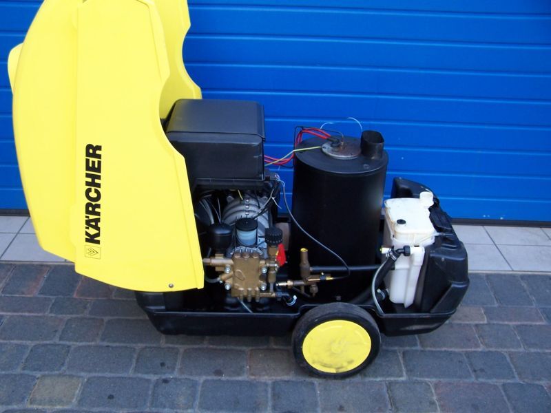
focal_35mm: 38
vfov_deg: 37.7
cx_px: 276
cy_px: 206
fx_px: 605
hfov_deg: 49.0
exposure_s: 1/30
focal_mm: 6.3
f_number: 2.8
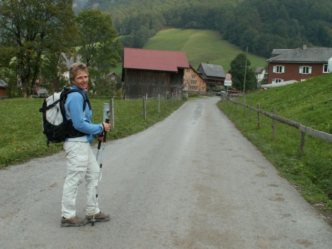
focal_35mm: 35
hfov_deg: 52.6
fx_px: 336
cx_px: 166
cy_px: 124
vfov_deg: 40.7
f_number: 8
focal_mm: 5.86
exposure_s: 1/60
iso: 50
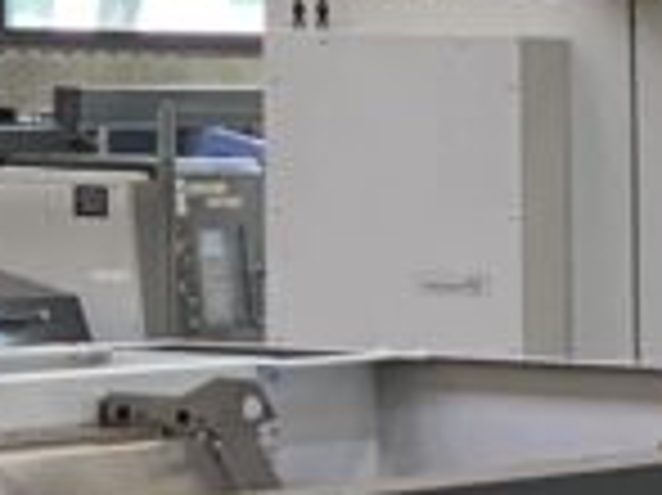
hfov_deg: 4.9
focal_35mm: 382
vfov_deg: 3.8
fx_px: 7299
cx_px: -1527
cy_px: -508
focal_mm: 6
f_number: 2
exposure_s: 1/81
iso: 160
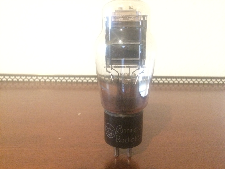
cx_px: 112
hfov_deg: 61.7
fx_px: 188
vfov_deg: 48.2
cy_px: 84
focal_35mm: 29
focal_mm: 4.15
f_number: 2.2
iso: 2000
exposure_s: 1/15
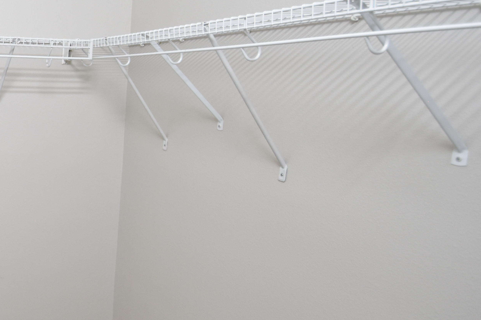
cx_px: -18
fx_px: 481
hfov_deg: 43.9
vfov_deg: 36.9
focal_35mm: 36
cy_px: 151
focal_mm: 10
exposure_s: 1/30
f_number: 3.5
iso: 800
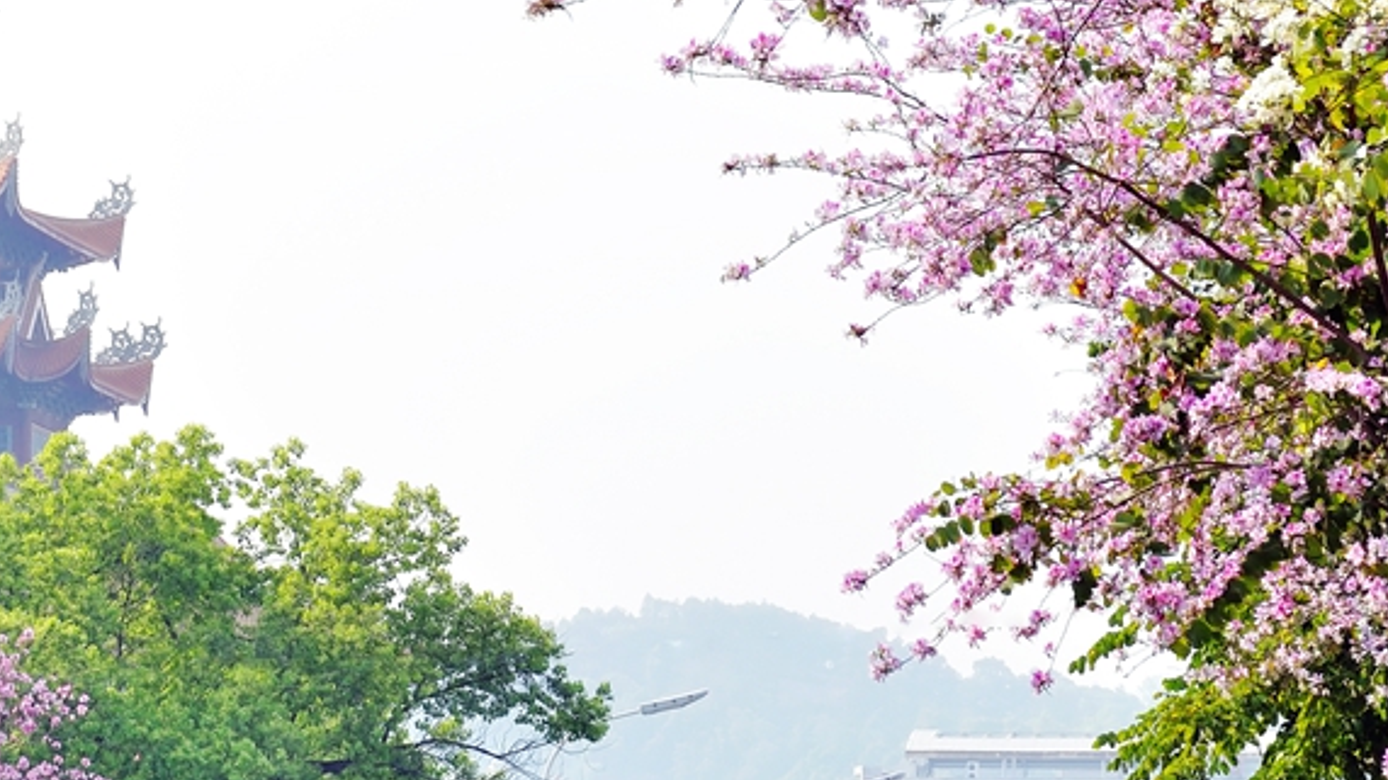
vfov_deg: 4.7
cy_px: 576
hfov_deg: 8.3
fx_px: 9601
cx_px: 258
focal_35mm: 261
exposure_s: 1/200
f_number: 10
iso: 250
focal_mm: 95
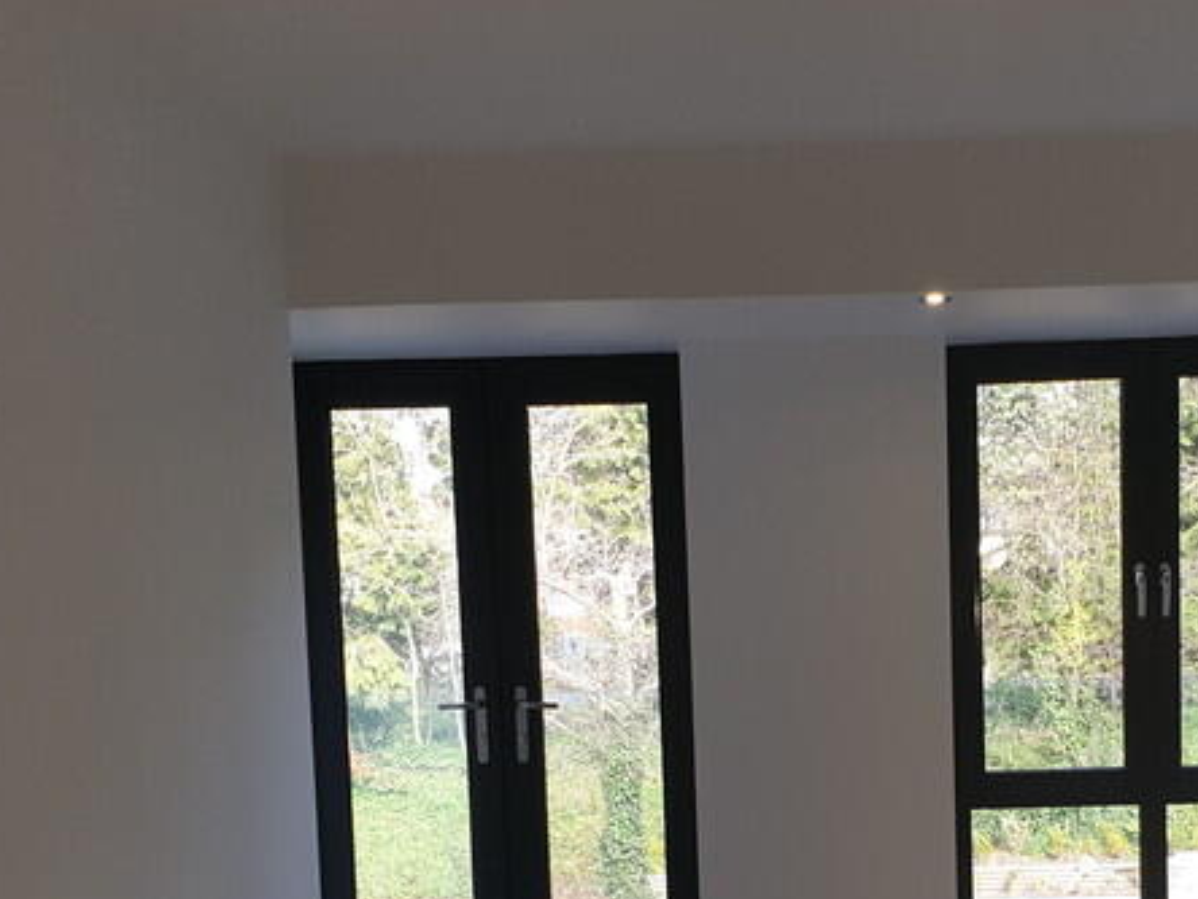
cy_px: 832
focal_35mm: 60
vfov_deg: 23.7
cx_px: 826
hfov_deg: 31.8
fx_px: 2076
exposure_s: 1/100
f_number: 2.4
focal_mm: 4.3
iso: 80
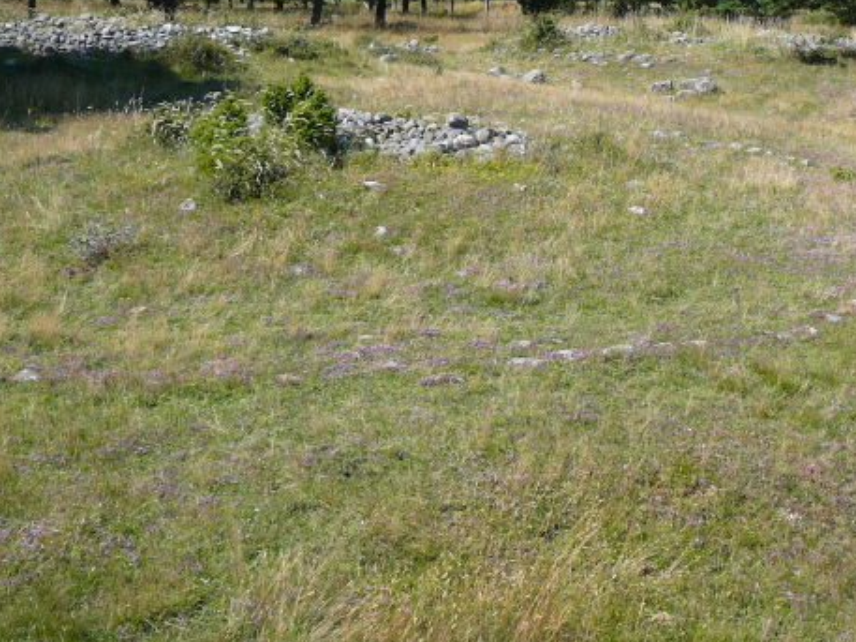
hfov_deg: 38.5
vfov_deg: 29.6
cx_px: 568
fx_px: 1212
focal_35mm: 49
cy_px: 256
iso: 80
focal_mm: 5.2
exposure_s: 1/800
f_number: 2.8
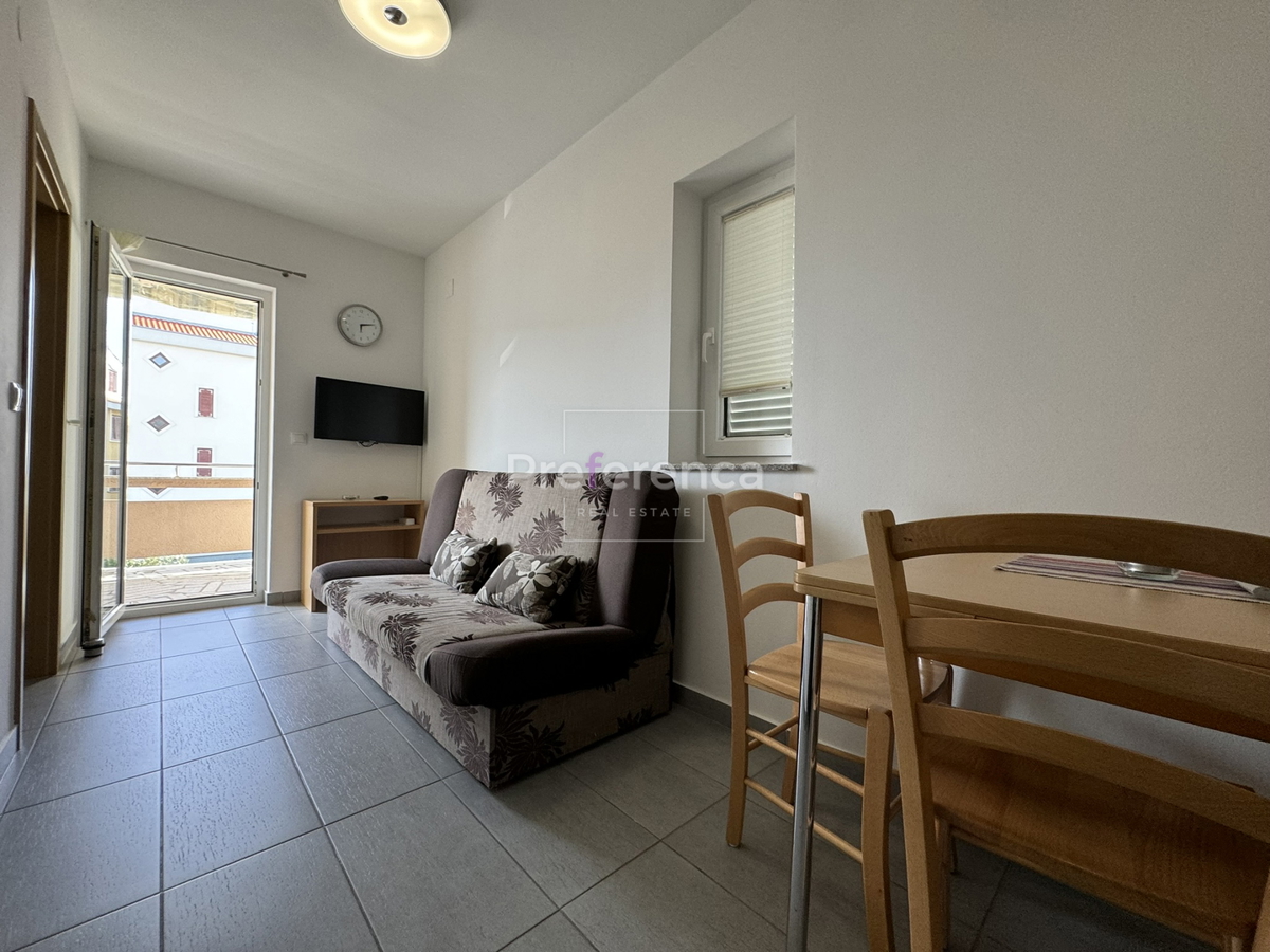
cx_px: 635
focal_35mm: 14
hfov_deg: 102.1
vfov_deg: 85.7
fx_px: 514
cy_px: 476
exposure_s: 1/100
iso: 125
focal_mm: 2.22
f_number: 2.2
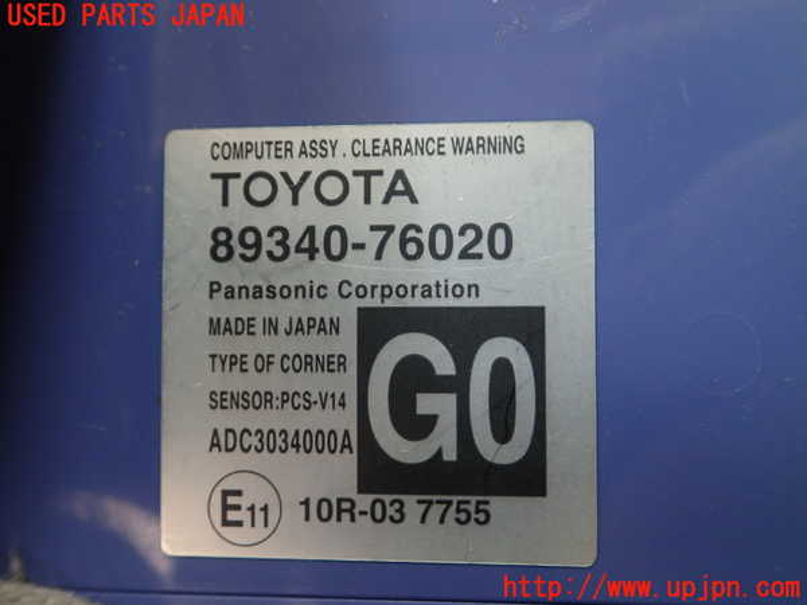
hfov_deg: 60.0
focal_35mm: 30
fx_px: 699
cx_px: 404
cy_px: 302
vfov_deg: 46.8
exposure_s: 1/125
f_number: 2.3
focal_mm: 5.5
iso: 250
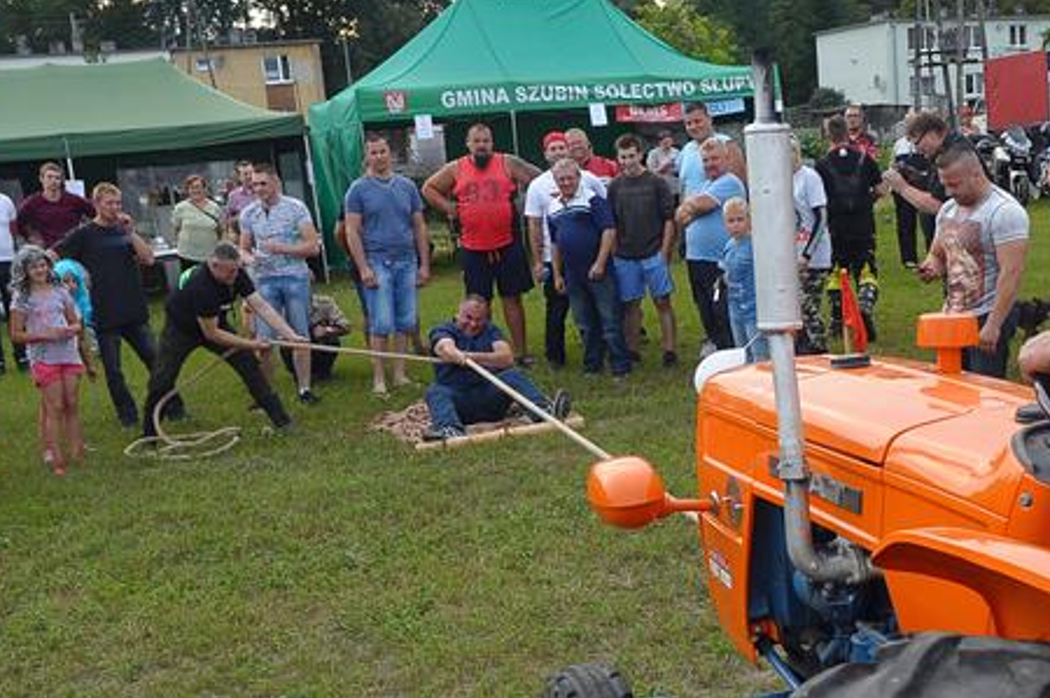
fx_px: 1486
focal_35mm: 51
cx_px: 852
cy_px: 650
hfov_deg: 37.4
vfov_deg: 25.5
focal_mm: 18
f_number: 7.1
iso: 400
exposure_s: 1/200
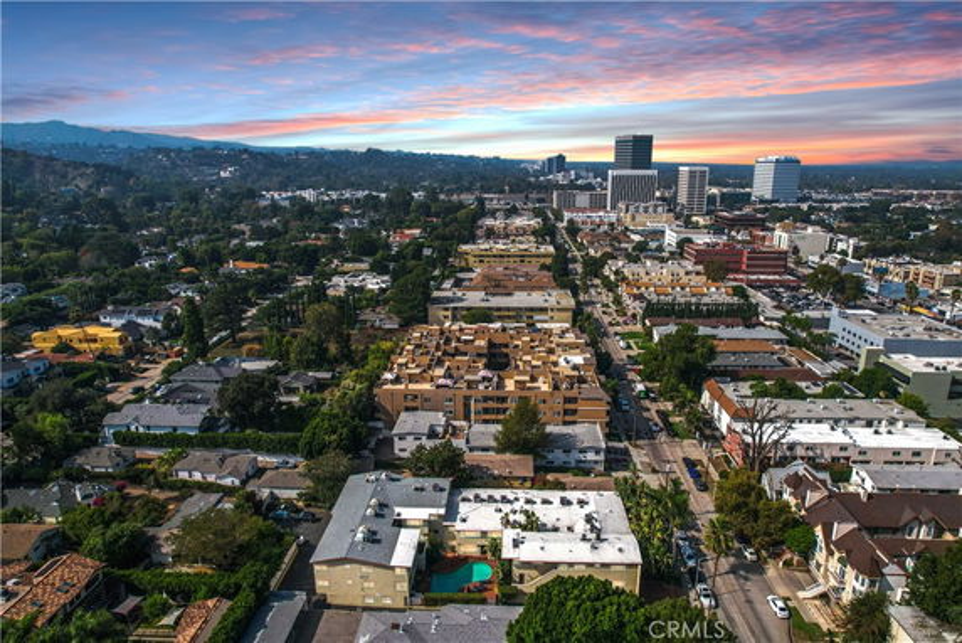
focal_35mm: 22
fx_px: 588
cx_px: 481
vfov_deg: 57.3
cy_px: 322
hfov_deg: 78.6
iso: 120
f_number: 2.8
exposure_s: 1/2500
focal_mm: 8.38
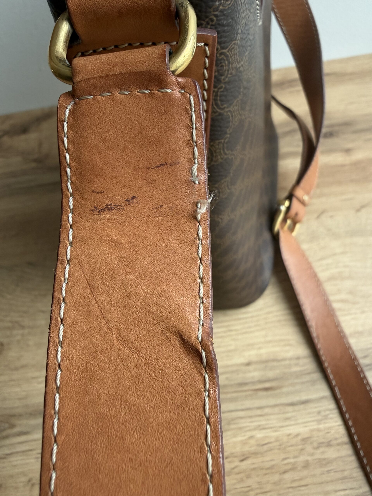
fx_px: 344
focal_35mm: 24
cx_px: 186
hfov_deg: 56.8
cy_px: 248
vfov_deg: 71.6
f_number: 2.2
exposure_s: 1/99
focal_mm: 2.22
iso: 250
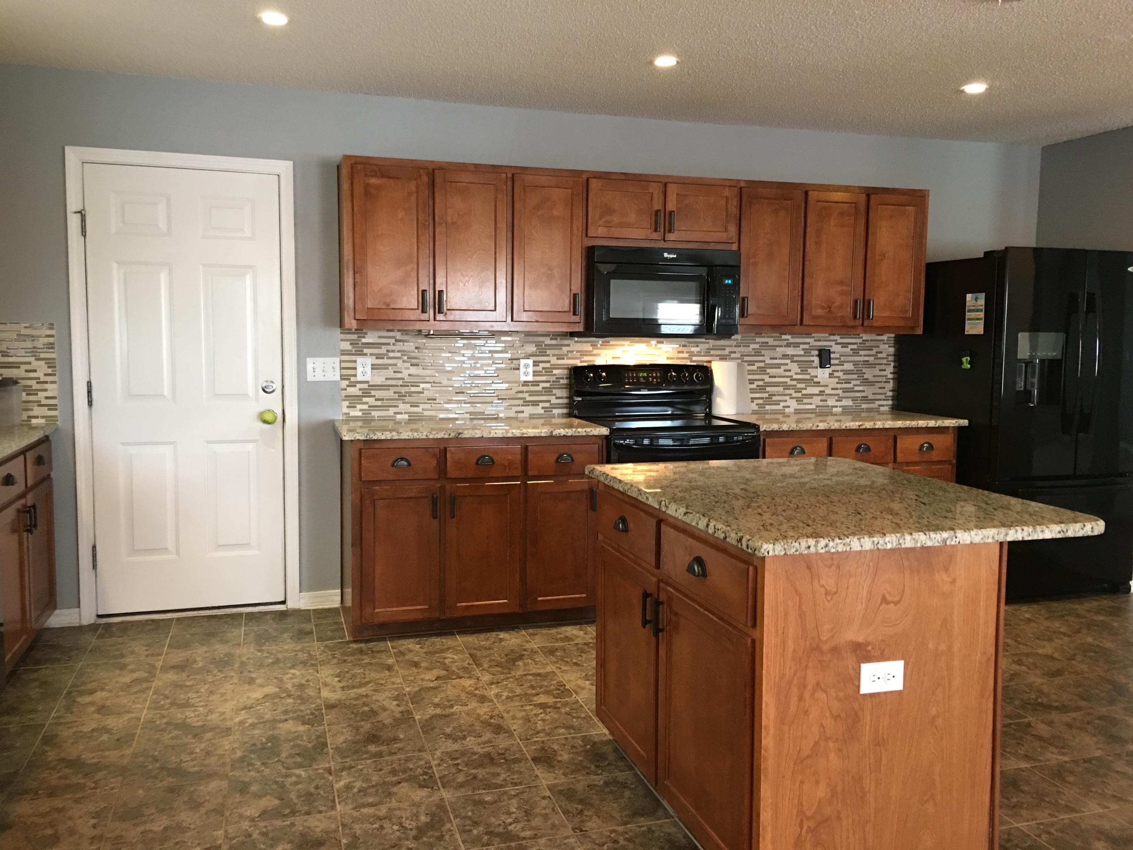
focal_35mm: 29
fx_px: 949
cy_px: 425
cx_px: 566
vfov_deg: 48.2
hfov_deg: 61.7
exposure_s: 1/10
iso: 80
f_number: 2.2
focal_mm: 4.15
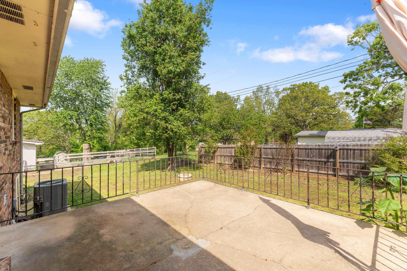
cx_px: 204
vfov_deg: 77.3
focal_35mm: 15
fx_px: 170
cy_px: 136
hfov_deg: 100.4
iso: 200
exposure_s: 1/125
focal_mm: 10
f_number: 9
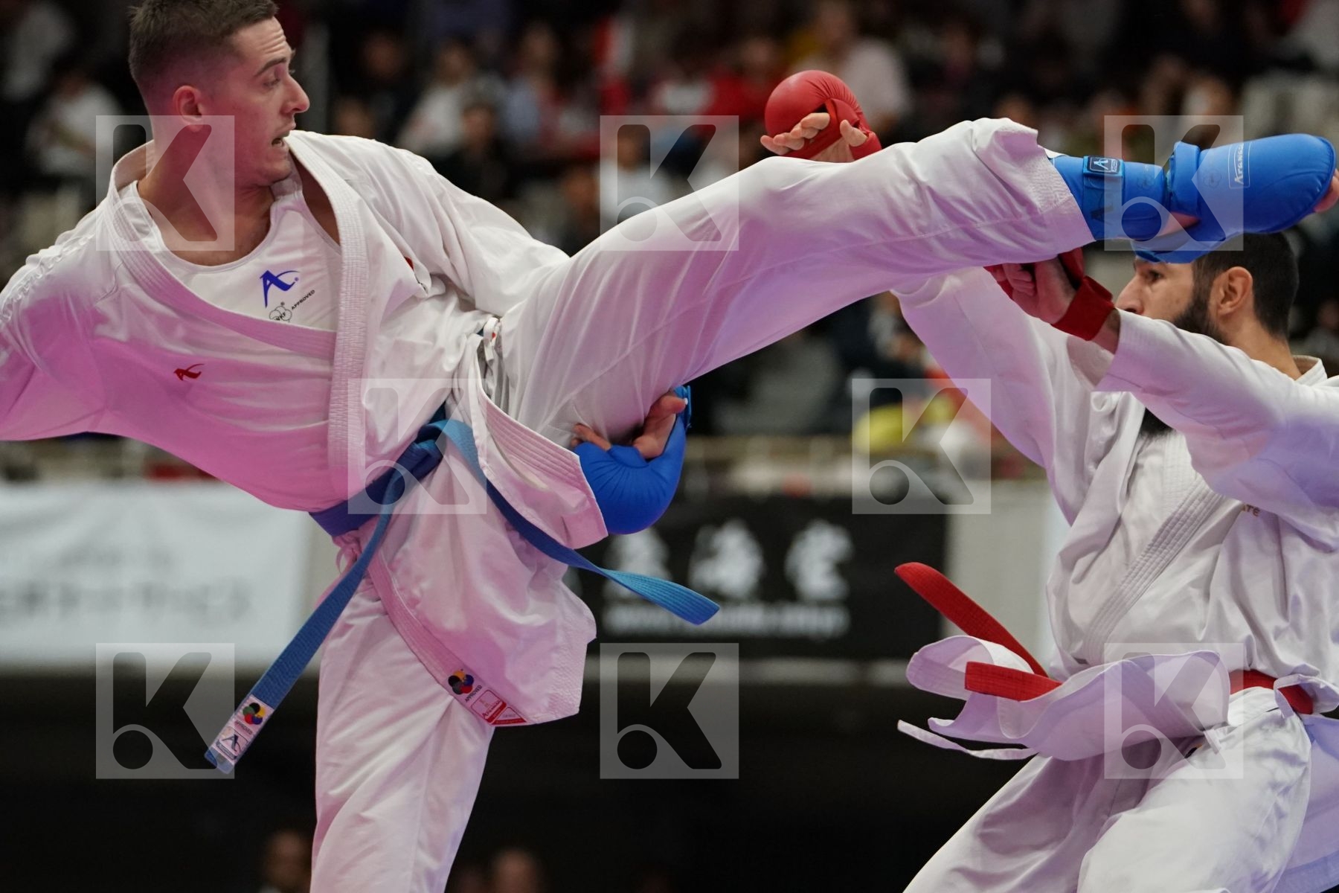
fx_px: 7587
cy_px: 446
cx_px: 670
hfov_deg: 10.1
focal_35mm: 204
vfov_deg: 6.7
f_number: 2.8
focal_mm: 136
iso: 4000
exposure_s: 1/1000
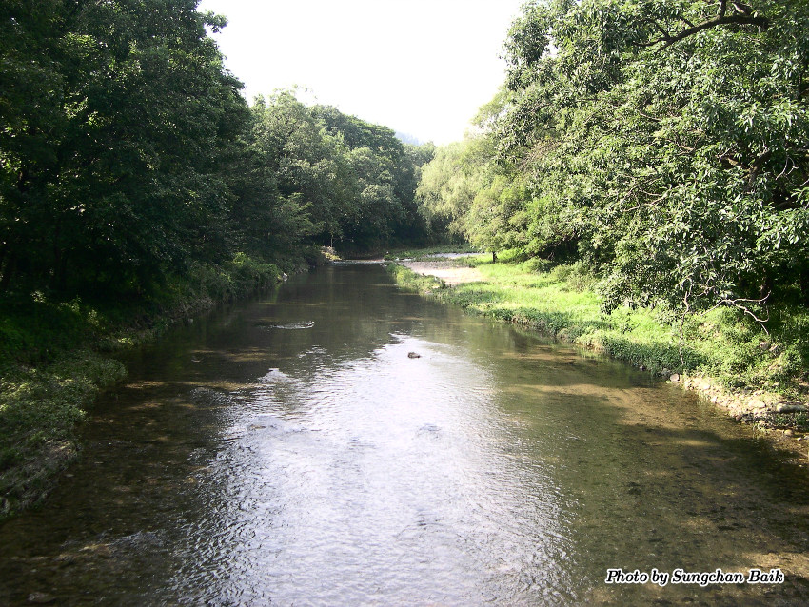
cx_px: 404
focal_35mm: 38
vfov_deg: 37.7
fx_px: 888
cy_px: 304
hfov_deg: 49.0
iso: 100
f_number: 2.8
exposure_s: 1/324
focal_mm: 8
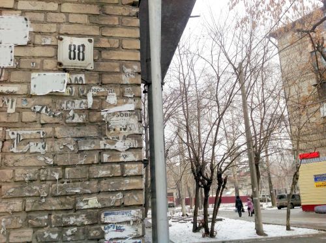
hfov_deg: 52.7
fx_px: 329
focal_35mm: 35
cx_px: 163
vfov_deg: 40.6
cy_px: 122
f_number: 2.4
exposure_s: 1/351
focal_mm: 4.28
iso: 50
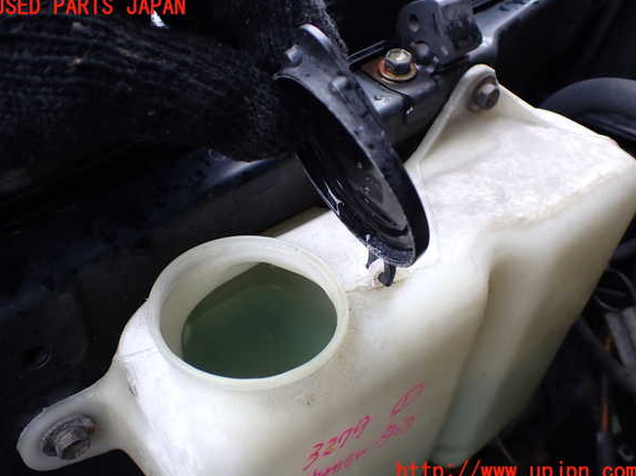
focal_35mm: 31
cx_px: 315
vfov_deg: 45.4
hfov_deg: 58.4
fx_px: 569
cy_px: 240
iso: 160
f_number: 2.3
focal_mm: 5.4
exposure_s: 1/125
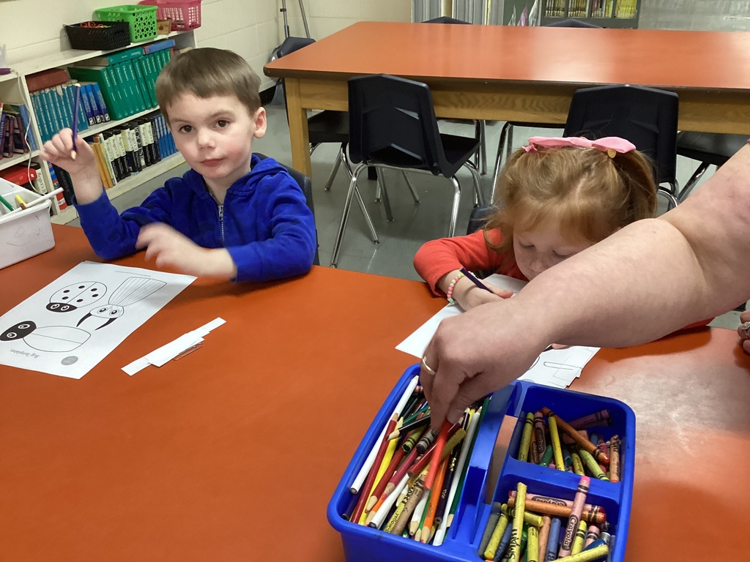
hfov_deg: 58.4
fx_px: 672
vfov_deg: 45.4
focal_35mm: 31
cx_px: 375
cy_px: 281
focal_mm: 3.3
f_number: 2.4
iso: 320
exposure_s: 1/60
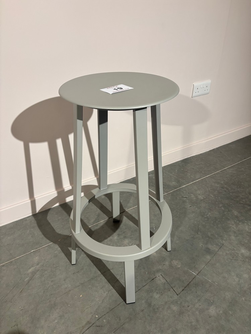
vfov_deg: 67.3
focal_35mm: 26
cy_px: 167
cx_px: 126
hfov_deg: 53.1
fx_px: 251
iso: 100
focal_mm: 5.96
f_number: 1.6
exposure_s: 1/100
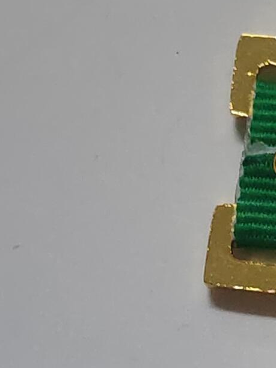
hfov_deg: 7.3
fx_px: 2126
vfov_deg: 9.8
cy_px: 438
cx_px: 405
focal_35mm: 200
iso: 500
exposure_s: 1/33
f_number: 1.95
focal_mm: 5.52
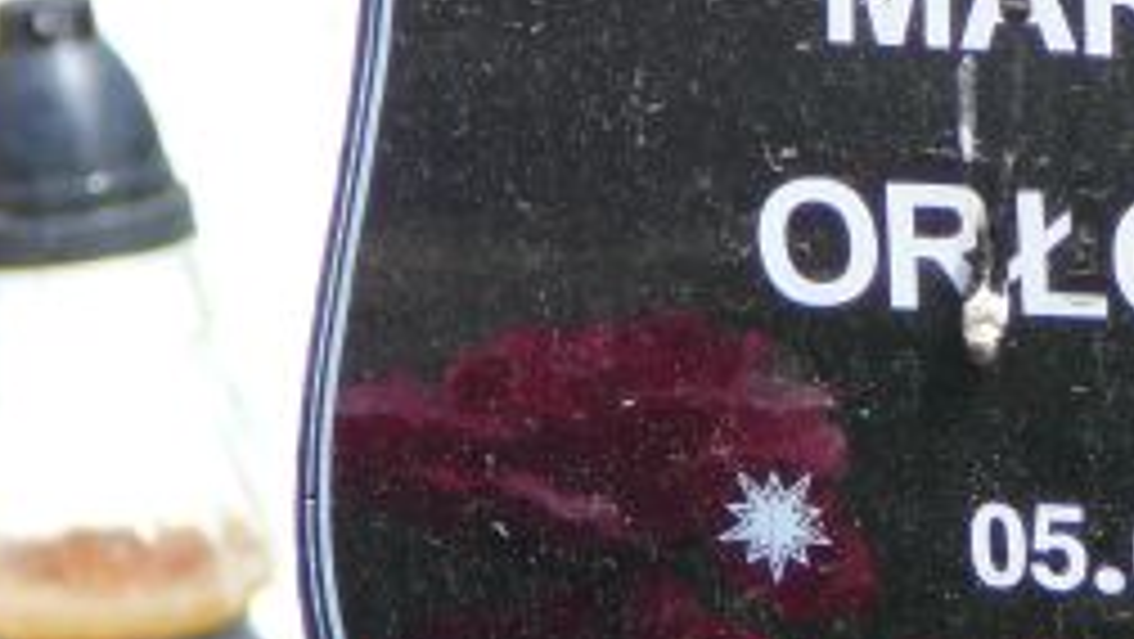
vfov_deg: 2.5
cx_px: 1251
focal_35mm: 489
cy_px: 202
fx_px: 14710
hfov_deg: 4.4
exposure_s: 1/400
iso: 80
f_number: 4
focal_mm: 26.3
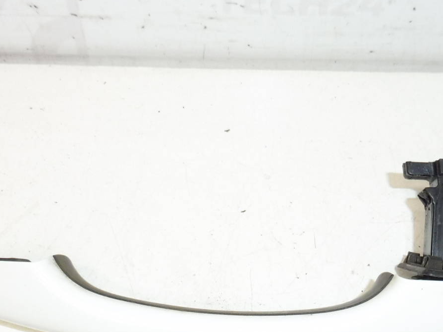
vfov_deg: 25.6
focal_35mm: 55
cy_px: 311
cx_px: 238
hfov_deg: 34.9
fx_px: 704
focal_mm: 4.3
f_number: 3.5
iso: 200
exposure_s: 1/125
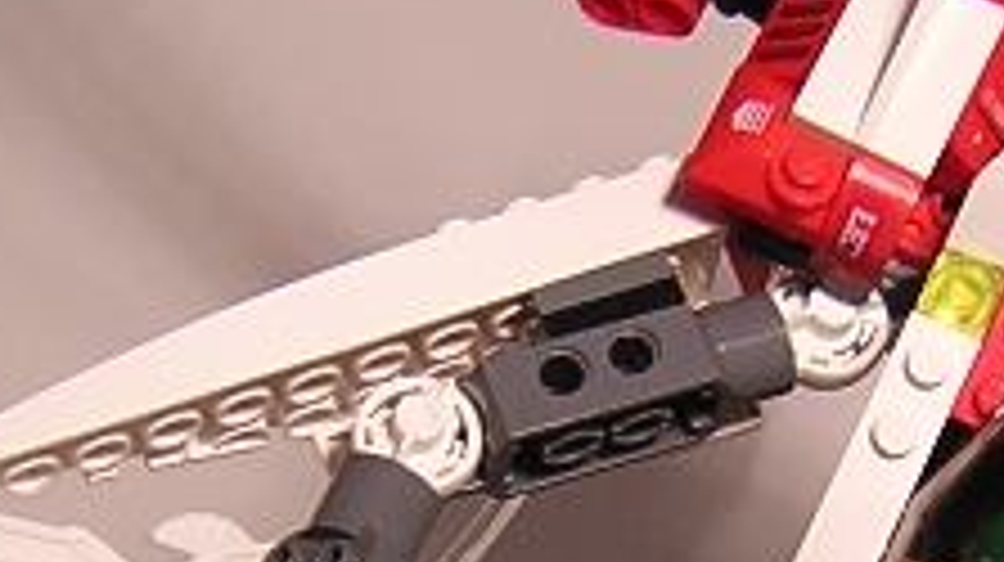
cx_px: 653
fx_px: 3751
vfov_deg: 8.5
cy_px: 638
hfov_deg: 15.2
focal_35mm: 141
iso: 100
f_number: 2.6
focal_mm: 4.7
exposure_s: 1/32
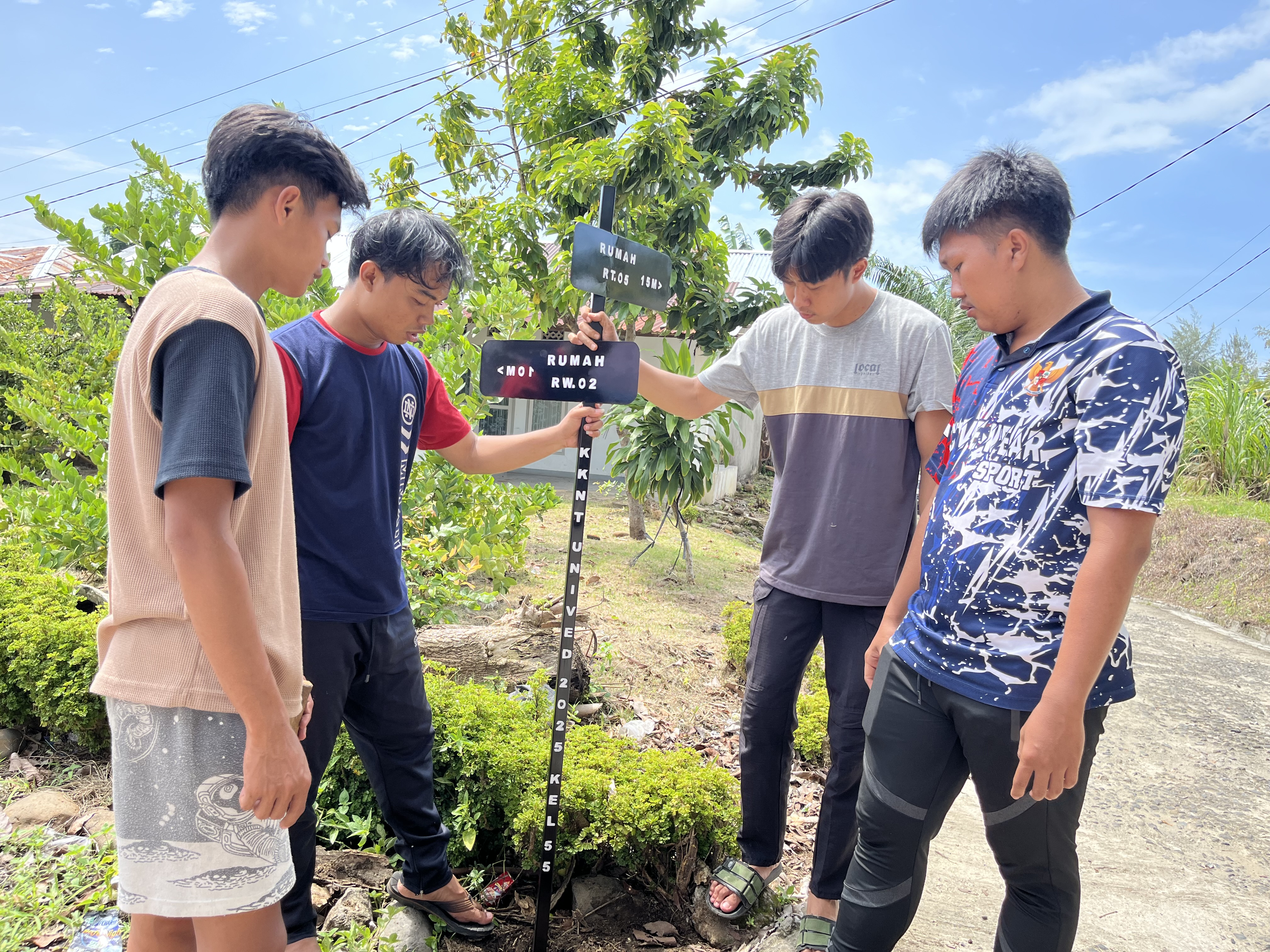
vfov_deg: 53.1
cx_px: 635
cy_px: 476
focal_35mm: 26
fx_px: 954
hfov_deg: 67.3
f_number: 1.6
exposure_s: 1/621
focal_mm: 5.1
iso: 50
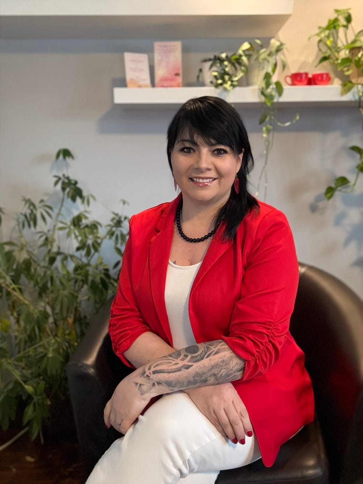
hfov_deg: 46.8
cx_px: 182
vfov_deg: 60.0
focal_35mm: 30
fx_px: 419
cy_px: 242
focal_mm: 2.69
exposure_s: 1/40
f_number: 1.9
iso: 320
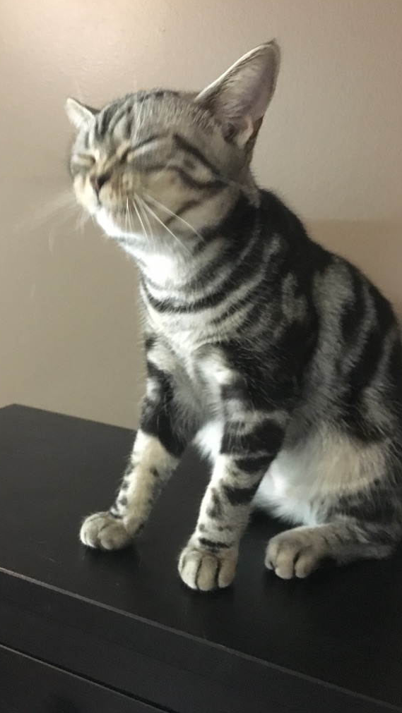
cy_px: 353
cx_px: 137
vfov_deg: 61.0
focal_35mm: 32
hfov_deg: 36.4
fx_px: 606
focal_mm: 4.15
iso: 400
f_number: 2.2
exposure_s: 1/15
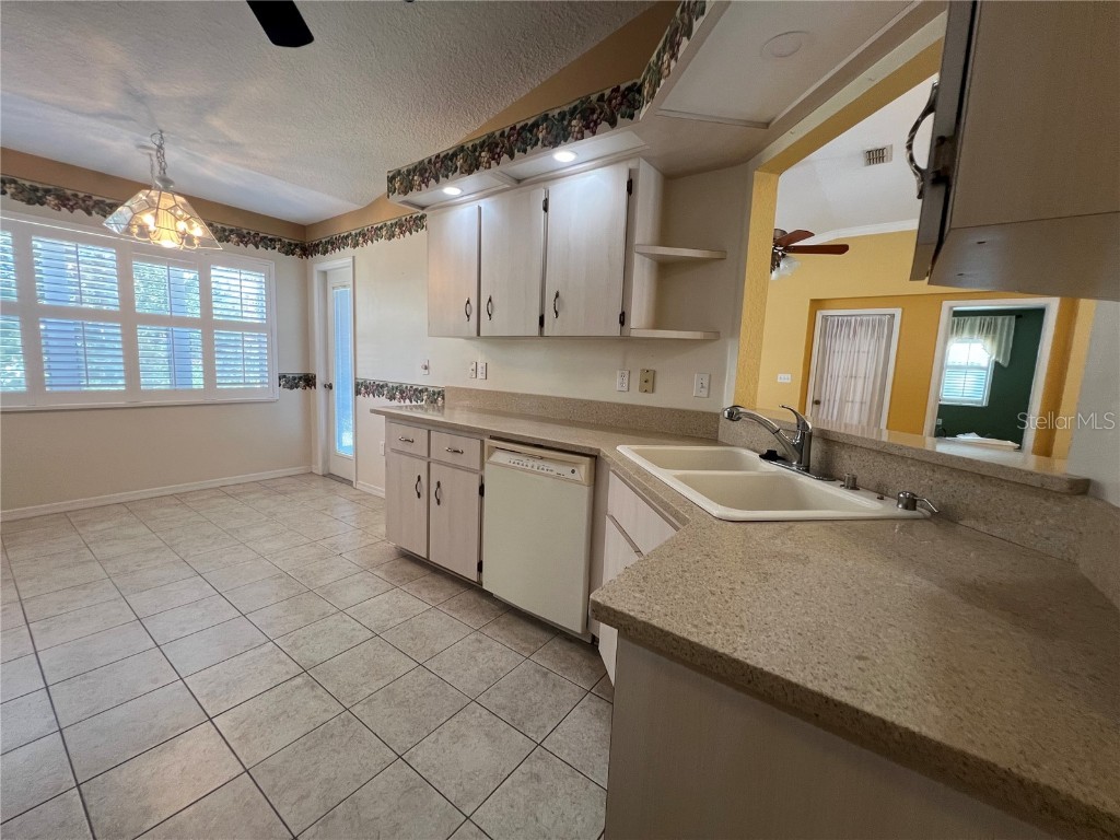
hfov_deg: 106.2
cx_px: 560
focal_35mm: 13
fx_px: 421
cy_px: 420
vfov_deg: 89.9
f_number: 1.8
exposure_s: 1/120
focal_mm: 1.57
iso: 250
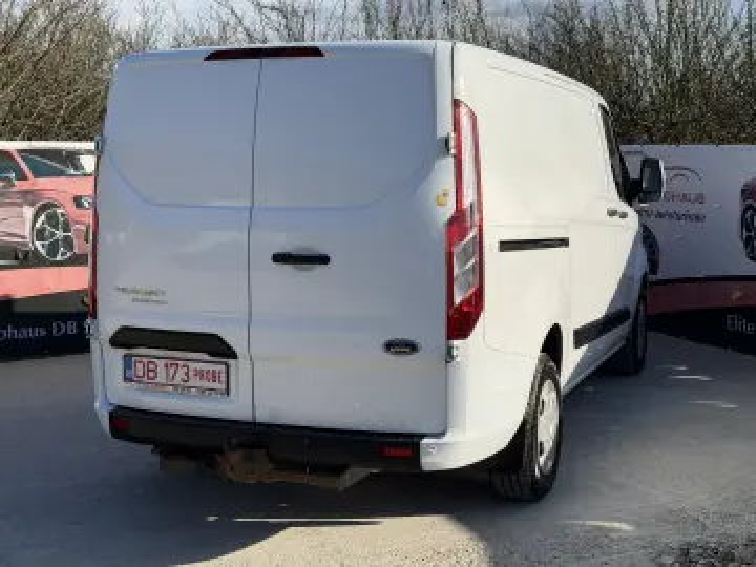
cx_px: 378
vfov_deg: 30.3
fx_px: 1048
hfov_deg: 39.7
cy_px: 284
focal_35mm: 48
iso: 64
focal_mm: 6.76
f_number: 1.78
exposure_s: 1/6536
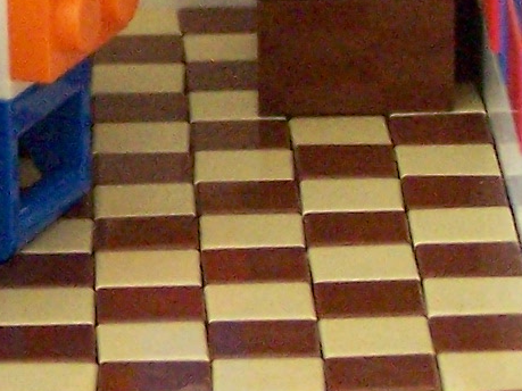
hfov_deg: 5.5
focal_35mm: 359
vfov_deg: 4.1
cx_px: -183
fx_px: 5412
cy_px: -190
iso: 400
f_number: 3.2
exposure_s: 1/3
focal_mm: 10.7
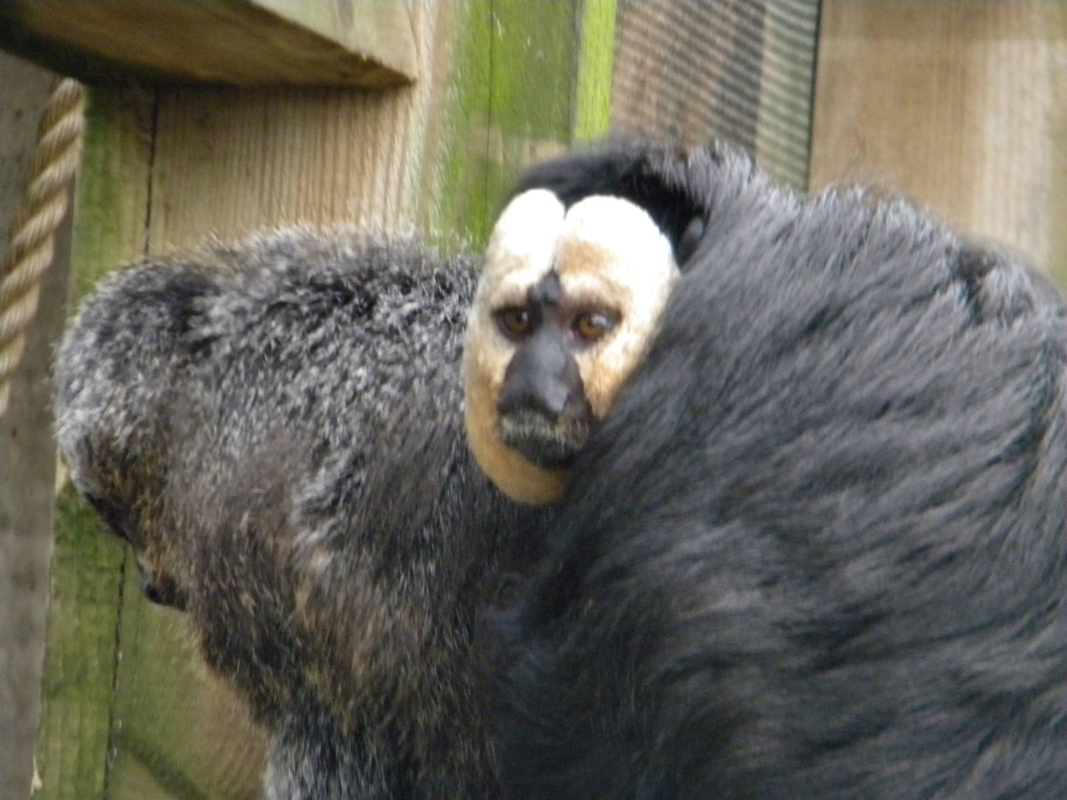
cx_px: 534
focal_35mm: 226
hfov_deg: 8.8
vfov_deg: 6.6
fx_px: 6966
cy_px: 400
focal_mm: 41
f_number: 5.4
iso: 800
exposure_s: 1/59.5
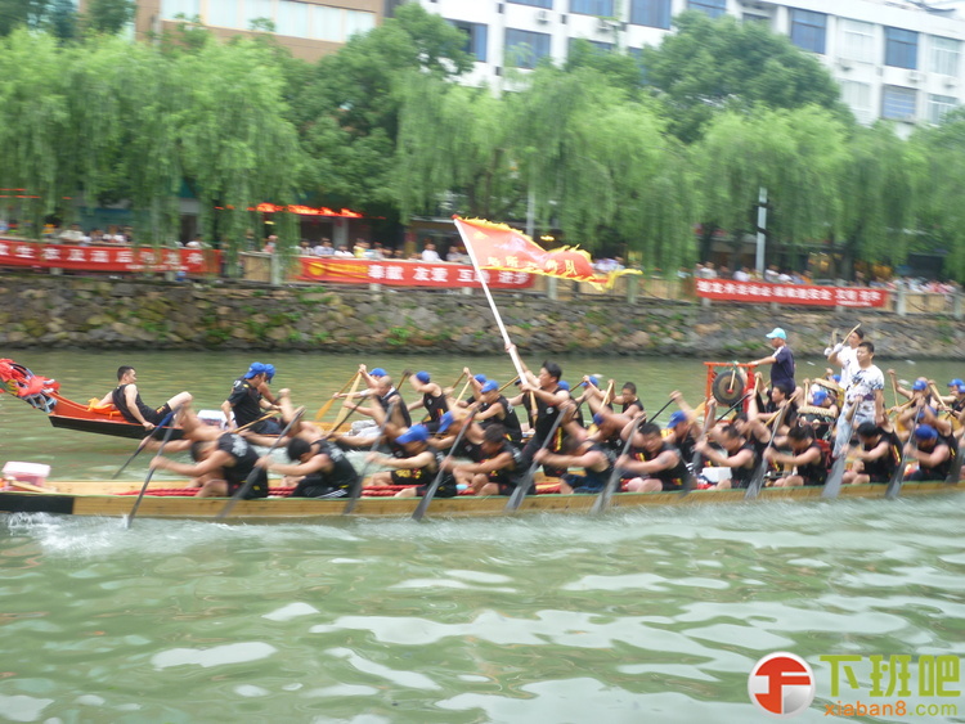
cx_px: 482
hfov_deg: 50.1
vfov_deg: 38.7
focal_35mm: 37
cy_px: 362
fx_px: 1032
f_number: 4
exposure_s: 1/30
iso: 80
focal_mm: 6.5
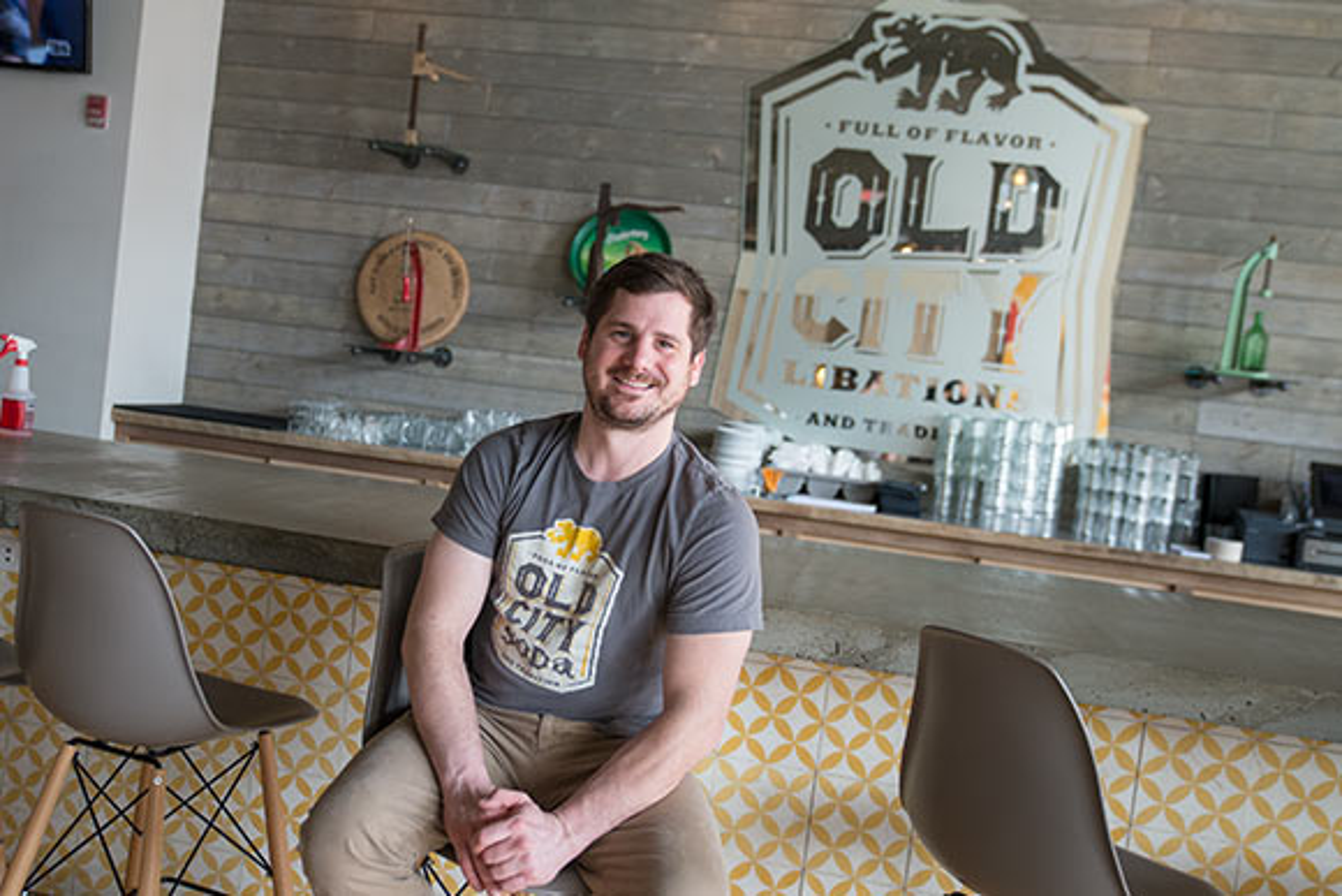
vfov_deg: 38.9
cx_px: 671
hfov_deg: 55.8
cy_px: 448
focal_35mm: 34
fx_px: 1268
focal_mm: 34
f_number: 2.8
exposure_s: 1/250
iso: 800
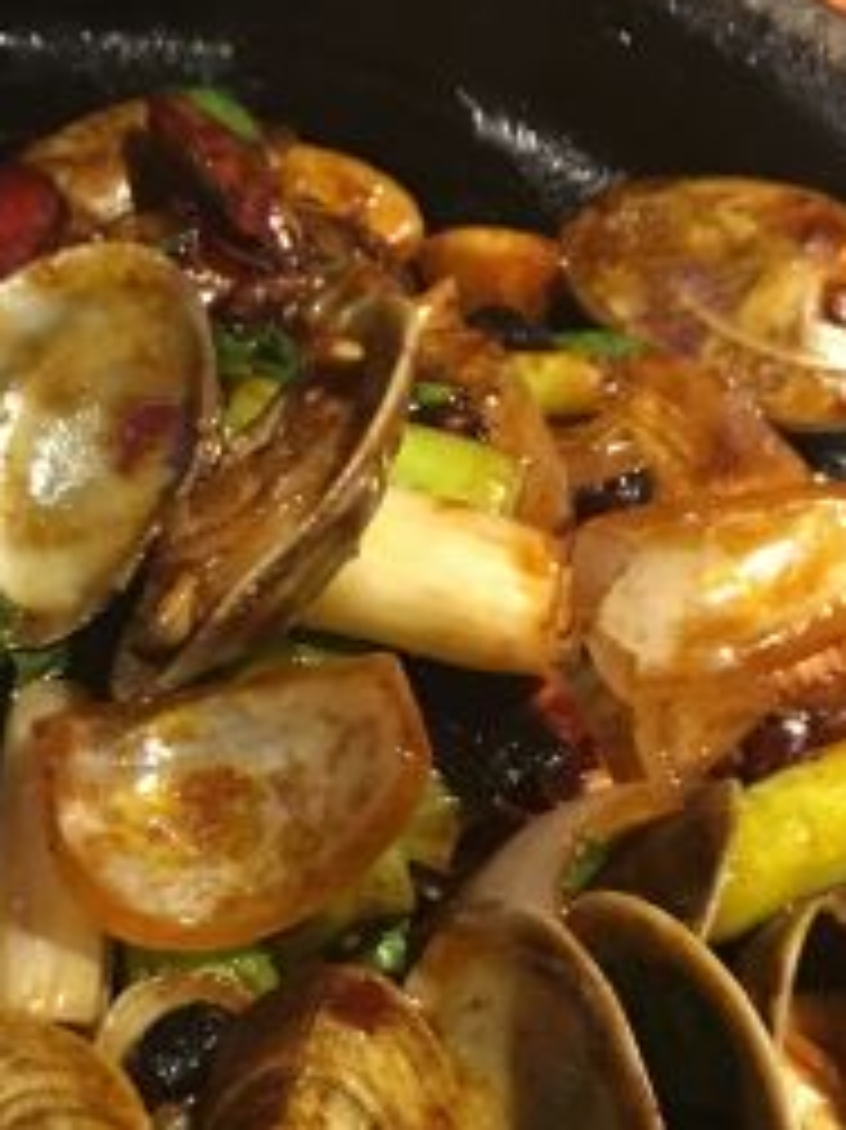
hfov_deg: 17.9
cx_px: 65
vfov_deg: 23.9
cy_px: 806
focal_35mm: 81
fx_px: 2642
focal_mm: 4.15
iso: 250
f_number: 2.2
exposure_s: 1/17
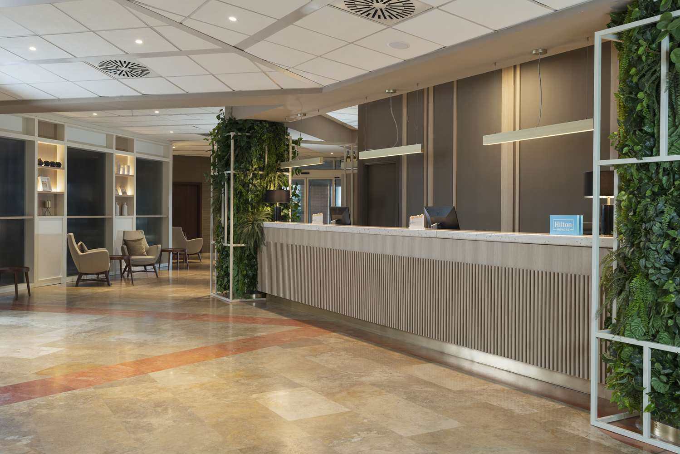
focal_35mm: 36
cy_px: 227
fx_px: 674
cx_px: 340
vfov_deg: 37.2
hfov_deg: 53.5
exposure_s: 1/15
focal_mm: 35.7
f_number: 6.3
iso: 400
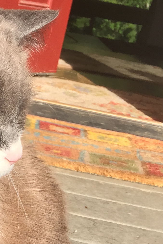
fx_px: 659
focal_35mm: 97
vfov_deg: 20.1
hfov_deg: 13.6
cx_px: -44
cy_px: 269
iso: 32
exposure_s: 1/1041
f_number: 2.2
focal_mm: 4.15
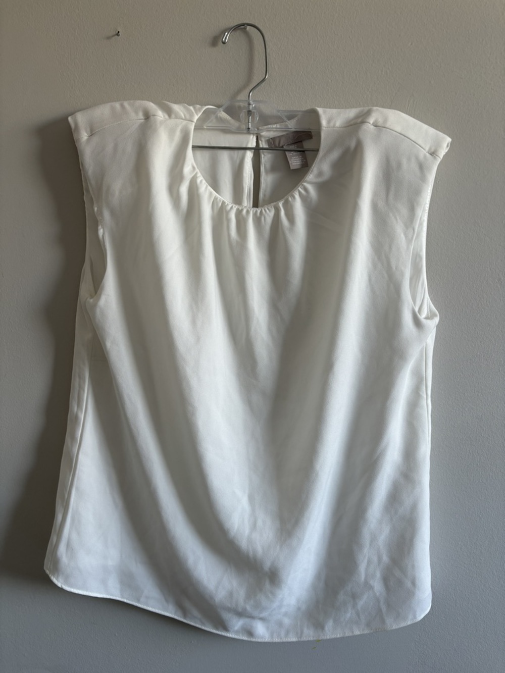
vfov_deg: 67.3
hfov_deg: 53.1
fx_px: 506
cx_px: 252
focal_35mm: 26
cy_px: 336
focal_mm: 5.96
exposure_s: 1/121
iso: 64
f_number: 1.6
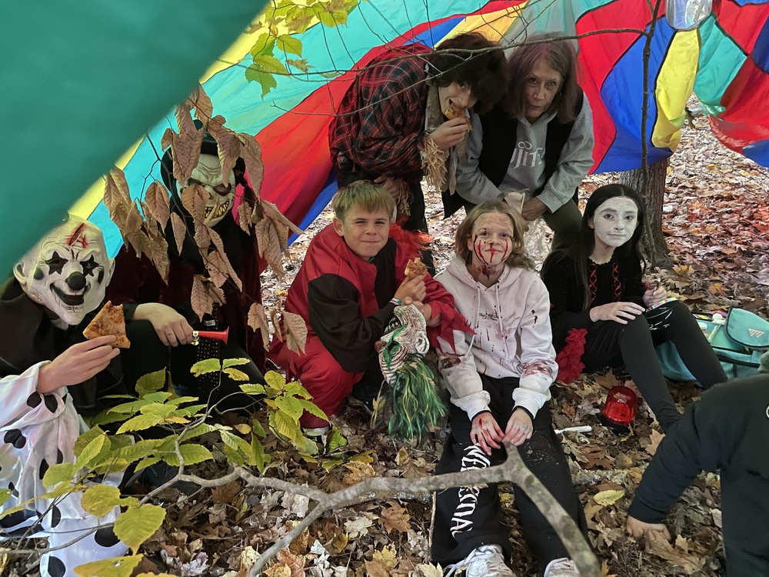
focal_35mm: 26
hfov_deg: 67.3
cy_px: 288
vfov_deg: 53.1
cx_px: 384
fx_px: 578
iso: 1000
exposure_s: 1/27
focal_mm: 4.2
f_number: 1.6
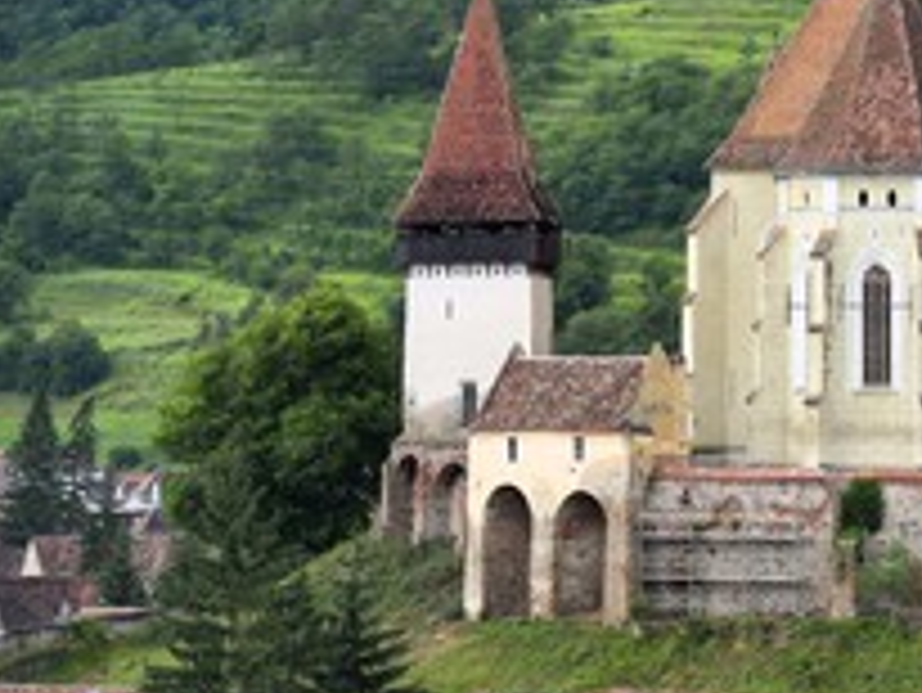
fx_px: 6823
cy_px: 302
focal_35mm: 256
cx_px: 926
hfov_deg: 7.7
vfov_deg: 5.8
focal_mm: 130
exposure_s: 1/160
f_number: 5.6
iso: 400
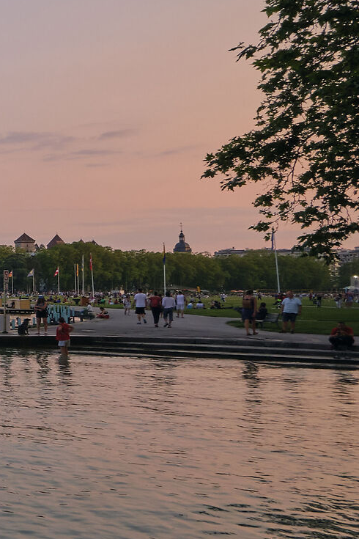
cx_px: -496
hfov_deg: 15.3
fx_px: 733
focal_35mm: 49
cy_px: 271
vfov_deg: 40.3
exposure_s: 1/60
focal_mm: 10.3
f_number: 9
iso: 320
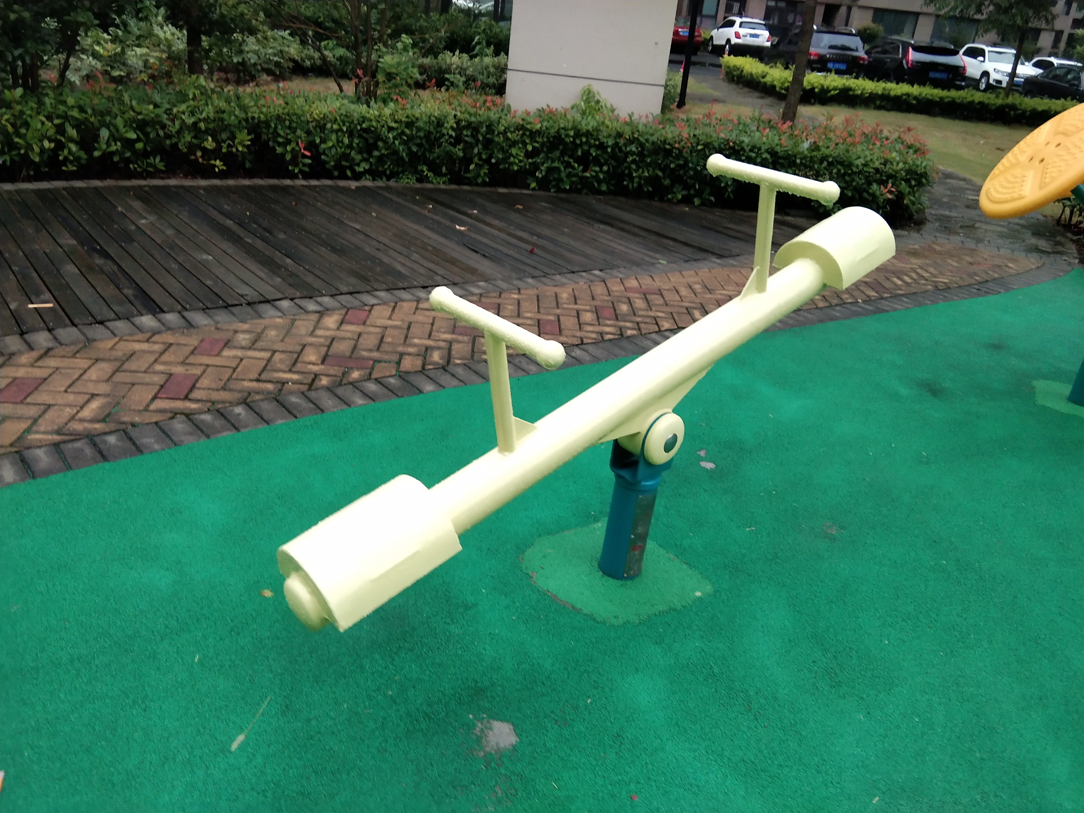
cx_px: 542
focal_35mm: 31
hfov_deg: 58.4
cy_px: 406
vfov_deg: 45.4
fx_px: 971
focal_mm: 3.69
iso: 250
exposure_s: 1/50
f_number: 2.2
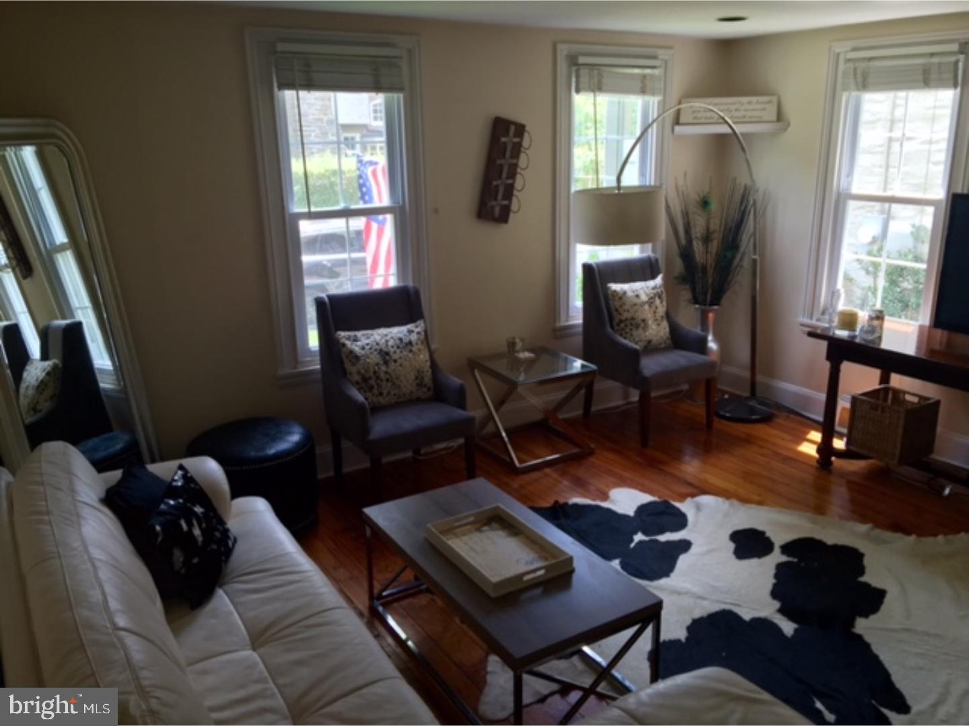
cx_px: 484
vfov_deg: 48.2
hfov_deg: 61.7
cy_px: 363
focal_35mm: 29
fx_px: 812
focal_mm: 4.15
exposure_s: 1/40
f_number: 2.2
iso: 32
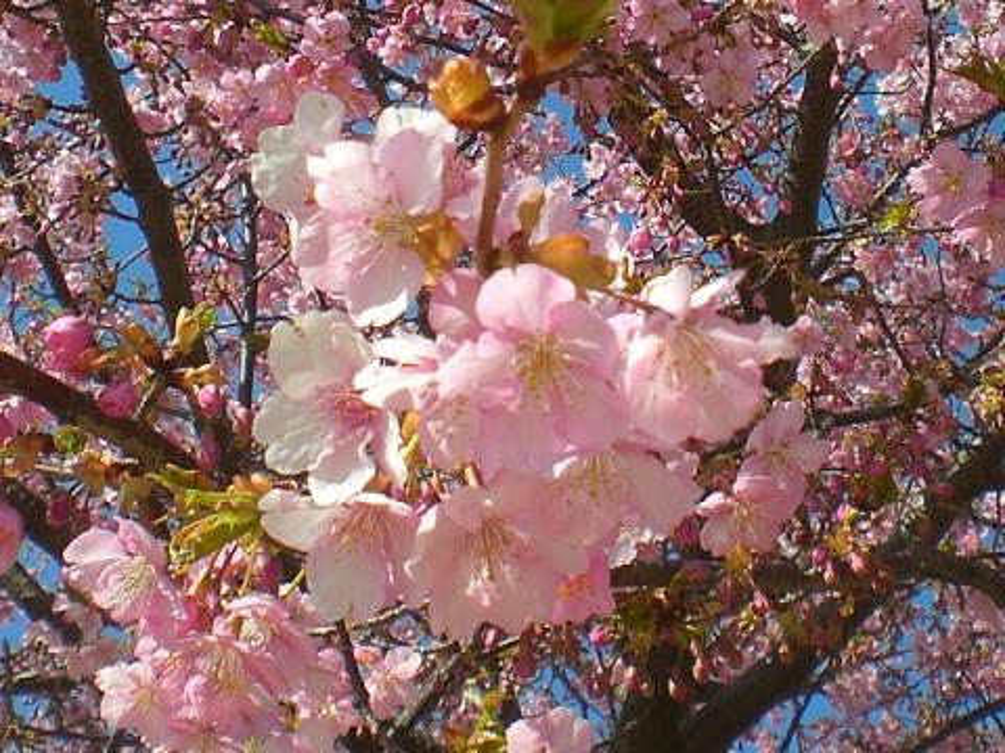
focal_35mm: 38
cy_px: 376
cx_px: 502
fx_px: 1103
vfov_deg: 37.7
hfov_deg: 49.0
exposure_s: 1/400
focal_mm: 6.3
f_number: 4.4
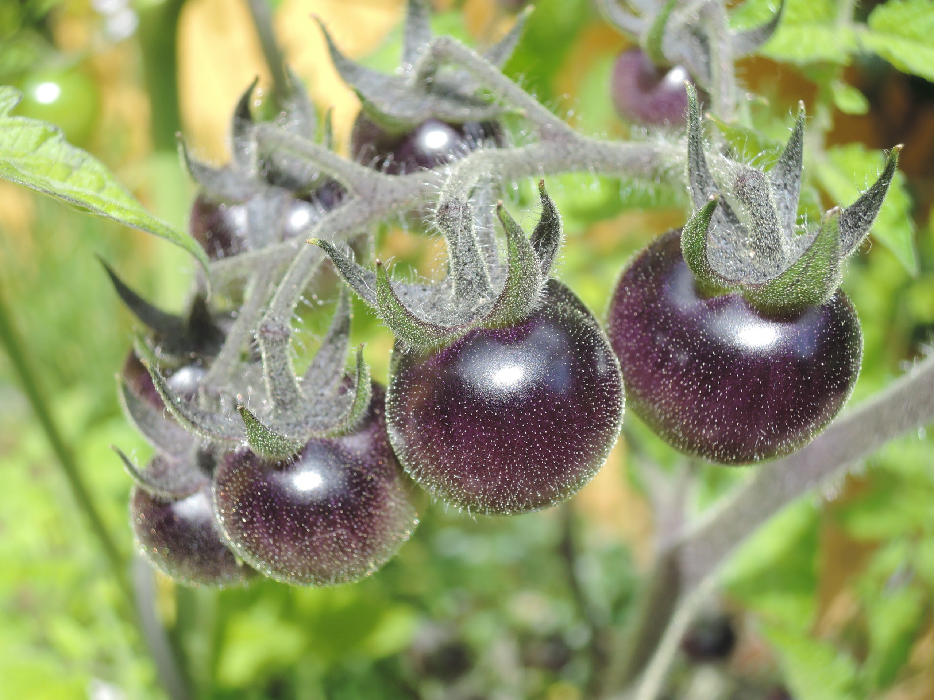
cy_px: 350
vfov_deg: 32.2
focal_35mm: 45
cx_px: 467
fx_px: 1214
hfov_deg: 42.1
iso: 80
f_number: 3.7
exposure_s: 1/250
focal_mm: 9.6
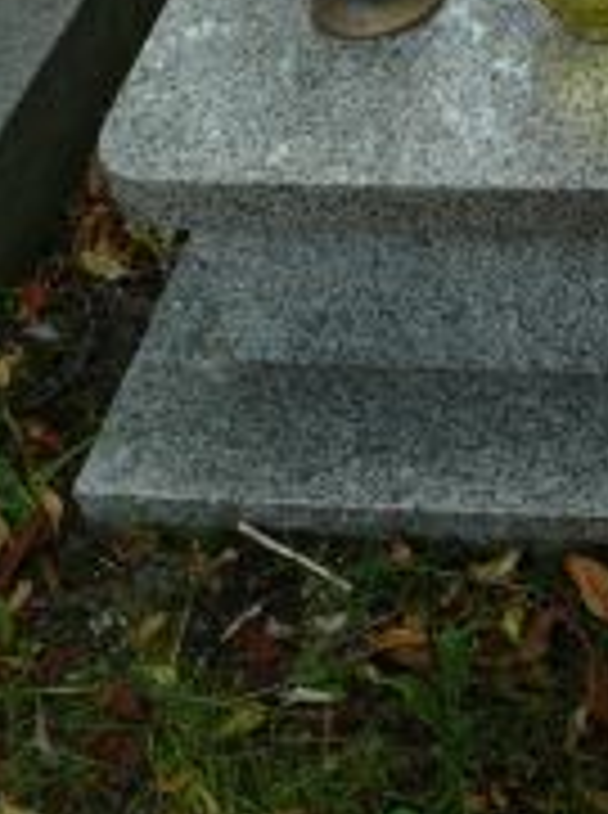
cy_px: -144
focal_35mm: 93
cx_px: 797
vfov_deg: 19.9
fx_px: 2186
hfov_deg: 15.1
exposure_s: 1/125
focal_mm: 7.4
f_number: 3.6
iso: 100
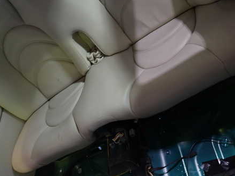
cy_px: 82
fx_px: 231
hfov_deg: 53.6
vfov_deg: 41.8
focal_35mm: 34
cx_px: 139
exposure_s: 1/30
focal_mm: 4.5
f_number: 2
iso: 200
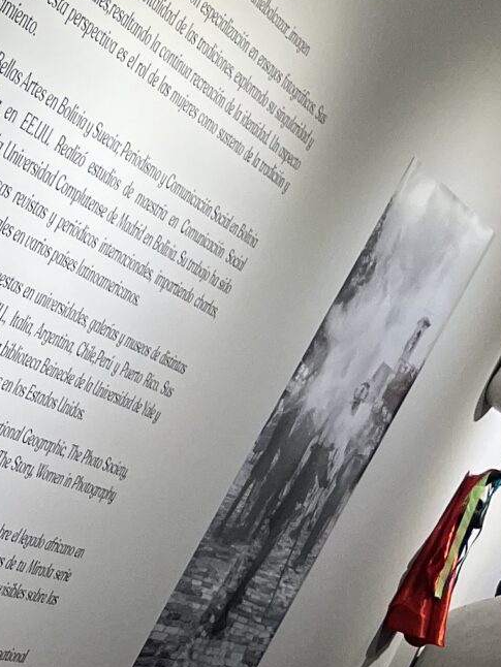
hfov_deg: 12.6
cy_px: -181
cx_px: -508
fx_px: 1986
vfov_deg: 17.9
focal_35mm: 103
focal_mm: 5.1
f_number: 1.6
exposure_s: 1/336
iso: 50
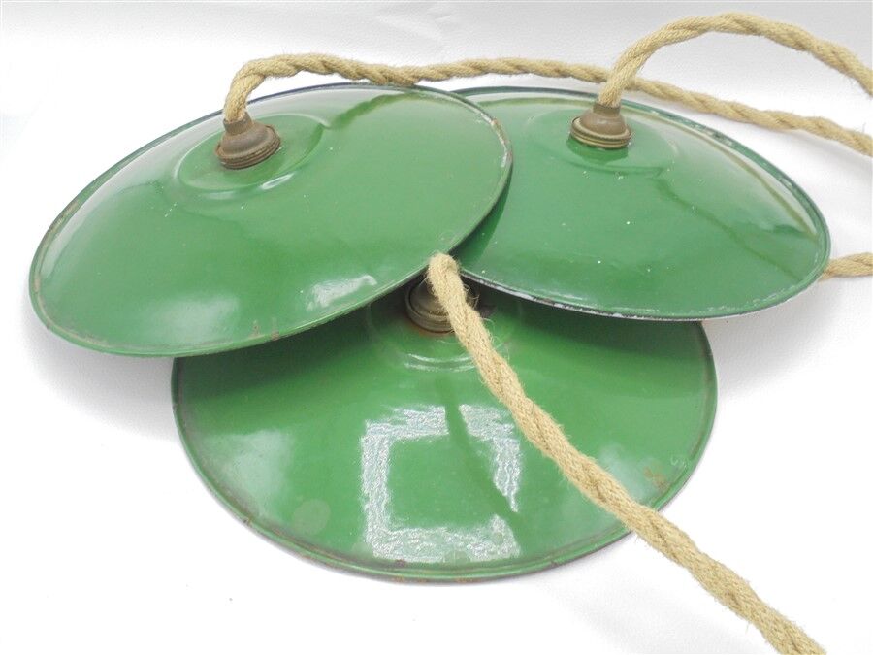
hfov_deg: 49.0
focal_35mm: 38
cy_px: 328
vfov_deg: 37.7
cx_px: 436
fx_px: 958
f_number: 4.2
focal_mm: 6.9
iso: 100
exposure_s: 1/30
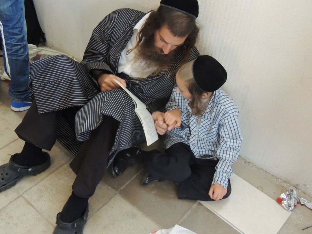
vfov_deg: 37.7
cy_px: 101
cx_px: 134
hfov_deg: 48.8
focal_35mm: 38
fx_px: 343
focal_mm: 5.3
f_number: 3.1
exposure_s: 1/125
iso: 800
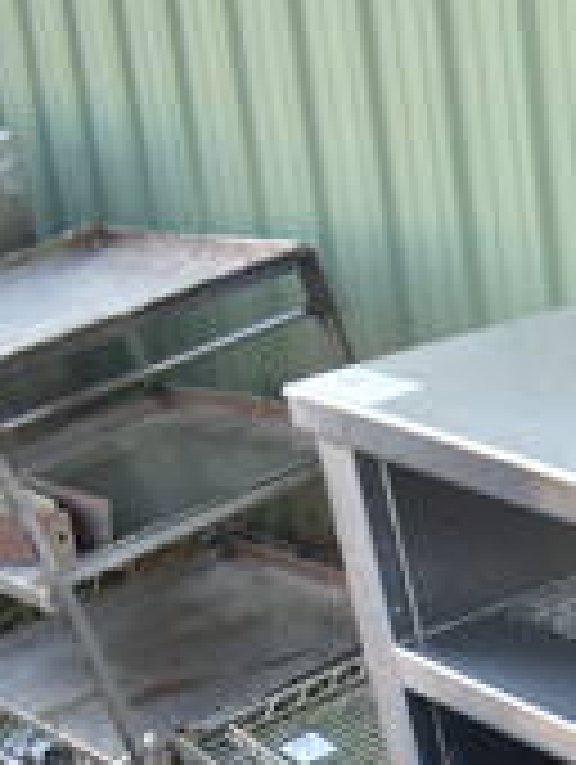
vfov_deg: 20.0
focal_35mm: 93
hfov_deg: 13.1
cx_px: 1264
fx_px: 2058
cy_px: 878
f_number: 5.6
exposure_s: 1/125
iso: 360
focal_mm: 18
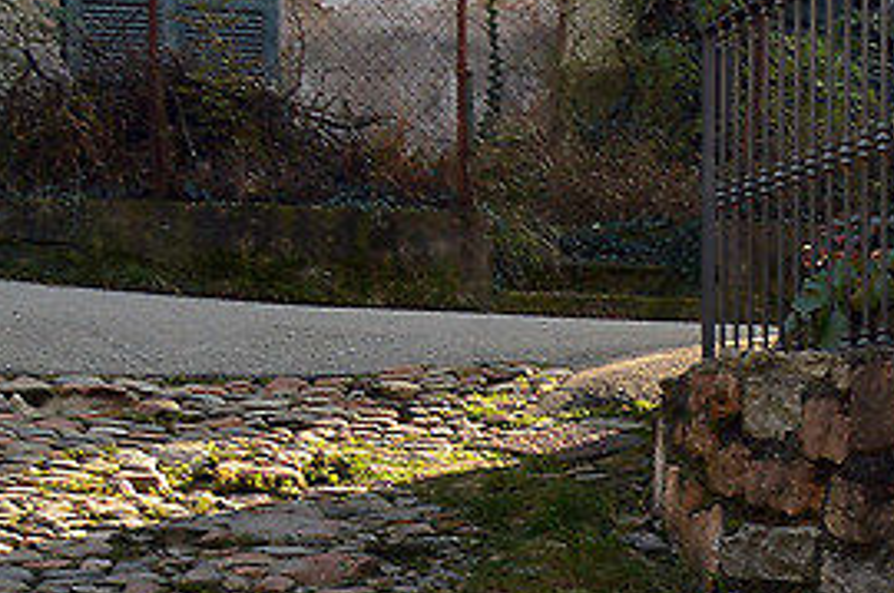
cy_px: -190
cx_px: 1550
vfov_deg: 11.1
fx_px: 2975
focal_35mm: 120
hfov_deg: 15.1
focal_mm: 18
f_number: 11
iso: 200
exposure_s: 1/40
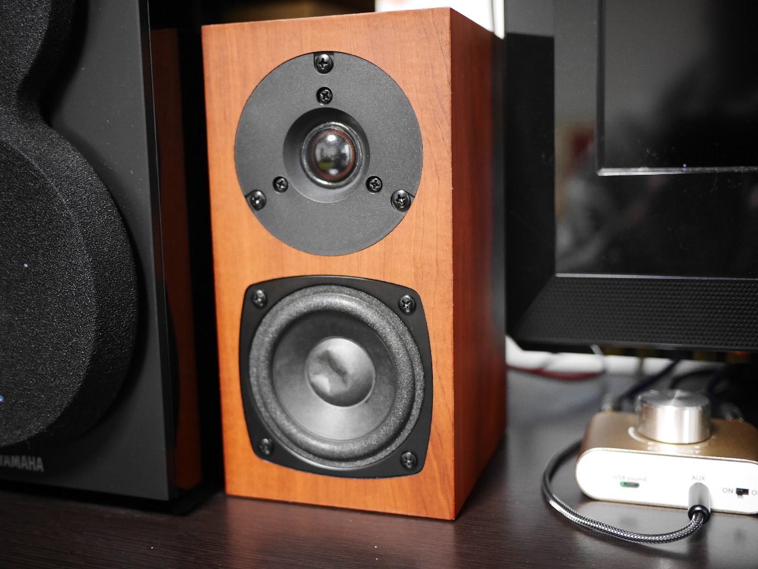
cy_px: 284
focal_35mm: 40
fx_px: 876
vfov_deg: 36.0
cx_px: 379
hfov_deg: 46.8
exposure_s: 1/60
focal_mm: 20
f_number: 1.7
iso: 1250
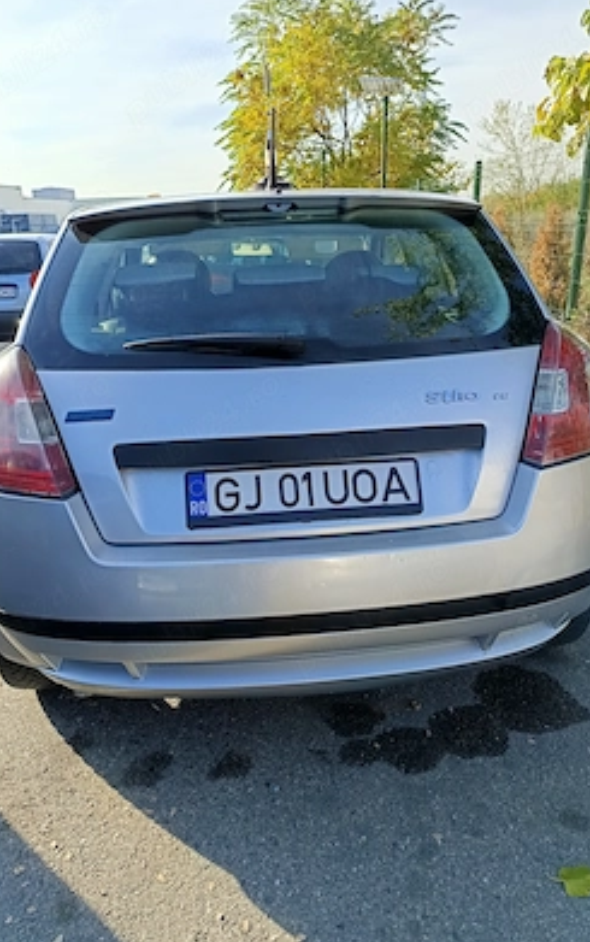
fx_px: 668
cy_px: 472
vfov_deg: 70.4
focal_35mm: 26
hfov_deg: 47.7
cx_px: 287
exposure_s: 1/131
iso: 50
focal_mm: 5.31
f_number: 1.7
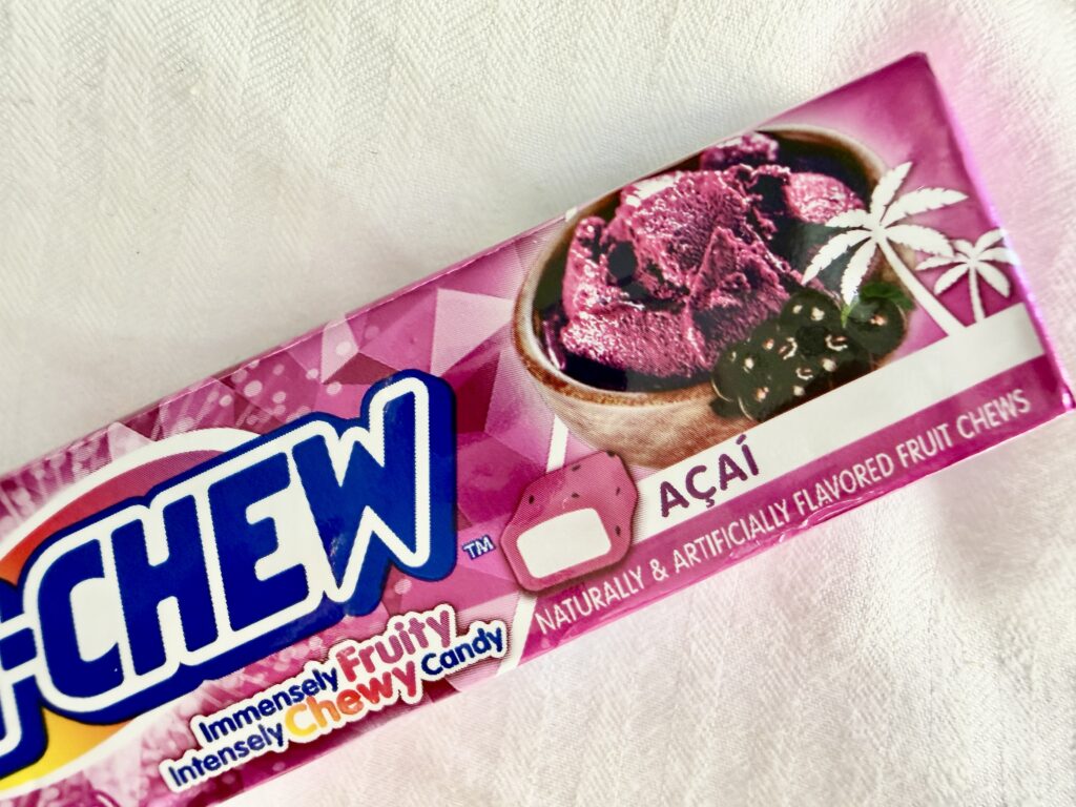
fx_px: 746
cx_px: 538
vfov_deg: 56.8
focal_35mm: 24
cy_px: 404
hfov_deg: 71.6
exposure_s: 1/121
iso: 160
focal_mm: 2.22
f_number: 2.2
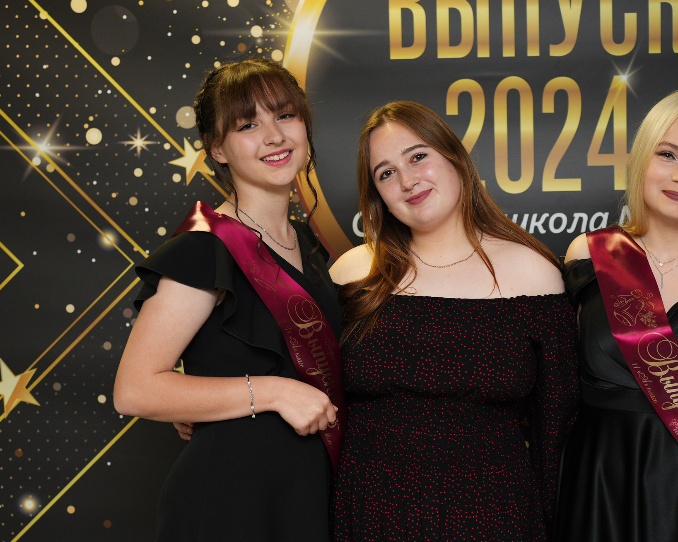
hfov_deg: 27.3
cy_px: 326
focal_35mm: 69
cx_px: 462
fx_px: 1384
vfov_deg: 22.1
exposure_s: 1/160
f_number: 2.8
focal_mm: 47
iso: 800
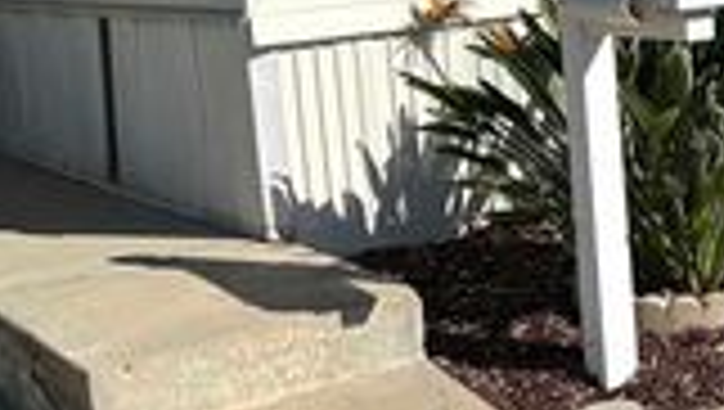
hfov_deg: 24.1
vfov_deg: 13.3
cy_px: -110
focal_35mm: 88
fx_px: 1691
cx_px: 468
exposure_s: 1/5882
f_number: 1.5
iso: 50
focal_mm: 5.7
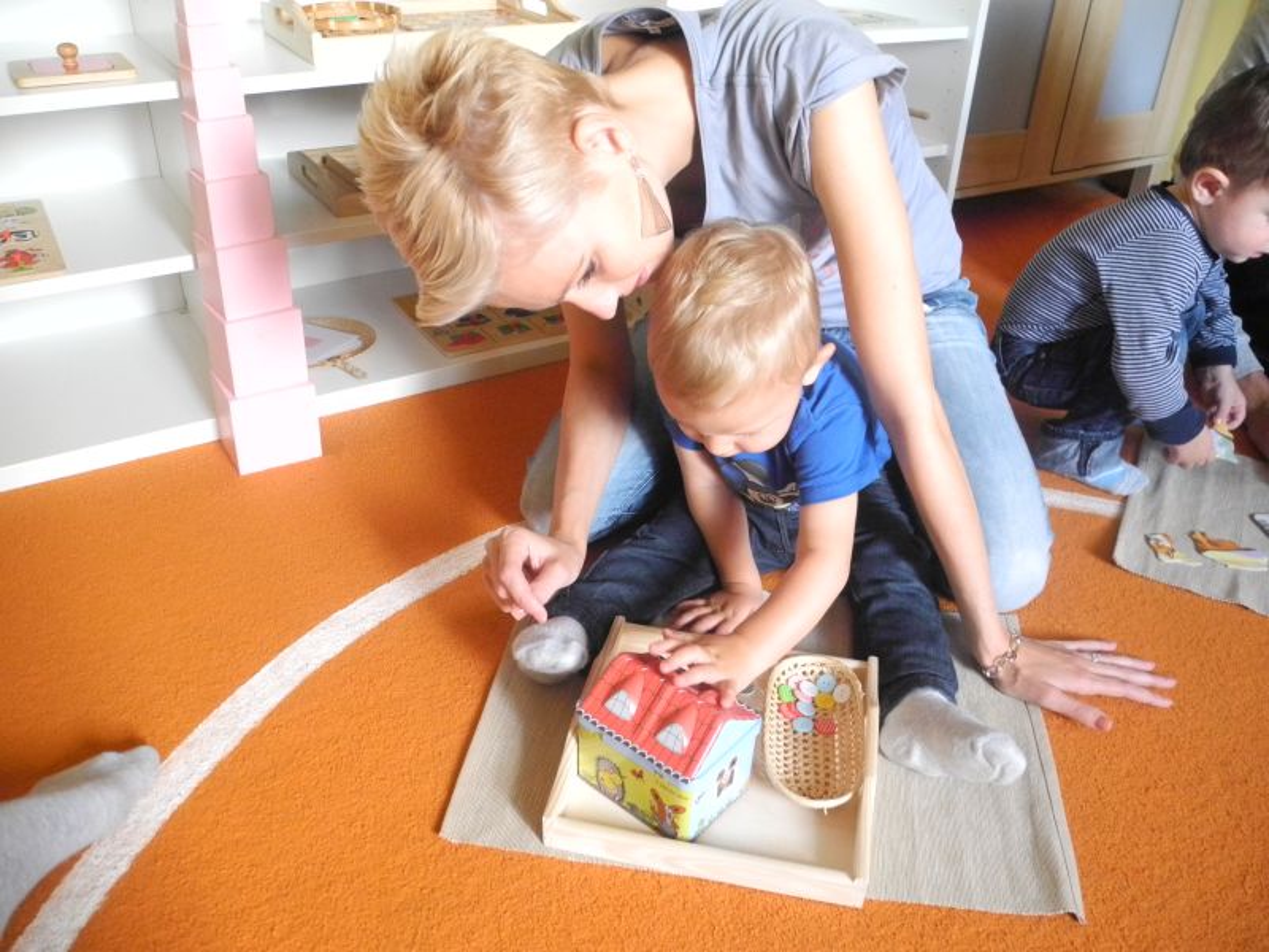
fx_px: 1026
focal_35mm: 28
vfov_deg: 49.7
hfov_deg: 63.4
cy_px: 476
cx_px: 634
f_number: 2.8
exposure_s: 1/42.4
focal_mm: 6
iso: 800
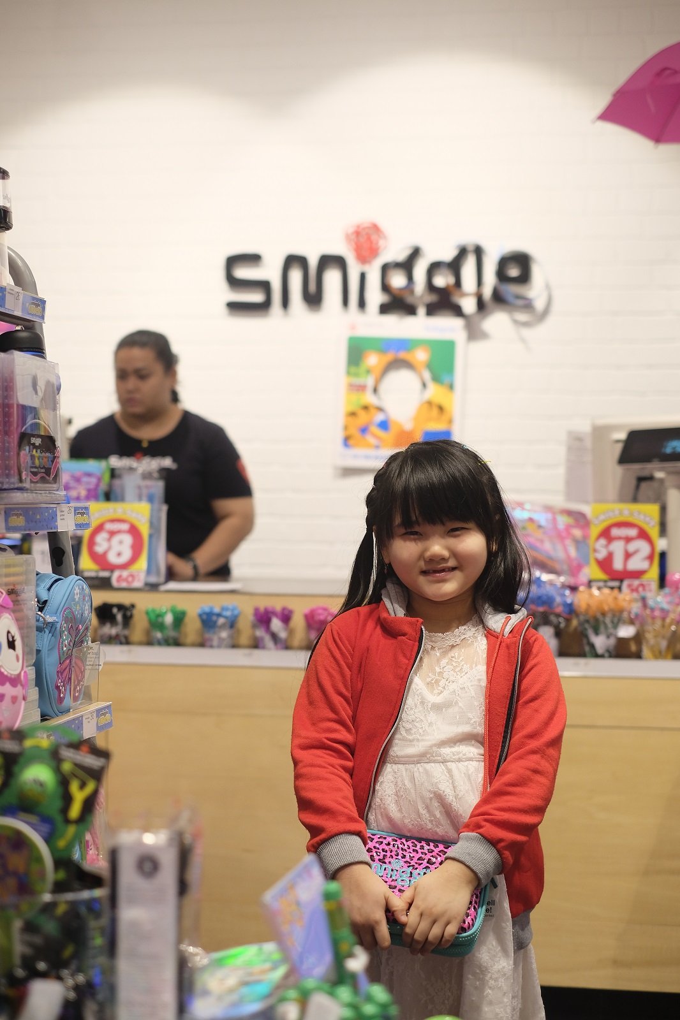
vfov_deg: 37.5
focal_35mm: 53
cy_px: 510
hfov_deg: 25.5
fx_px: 1502
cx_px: 340
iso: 800
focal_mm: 35
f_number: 2
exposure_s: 1/280
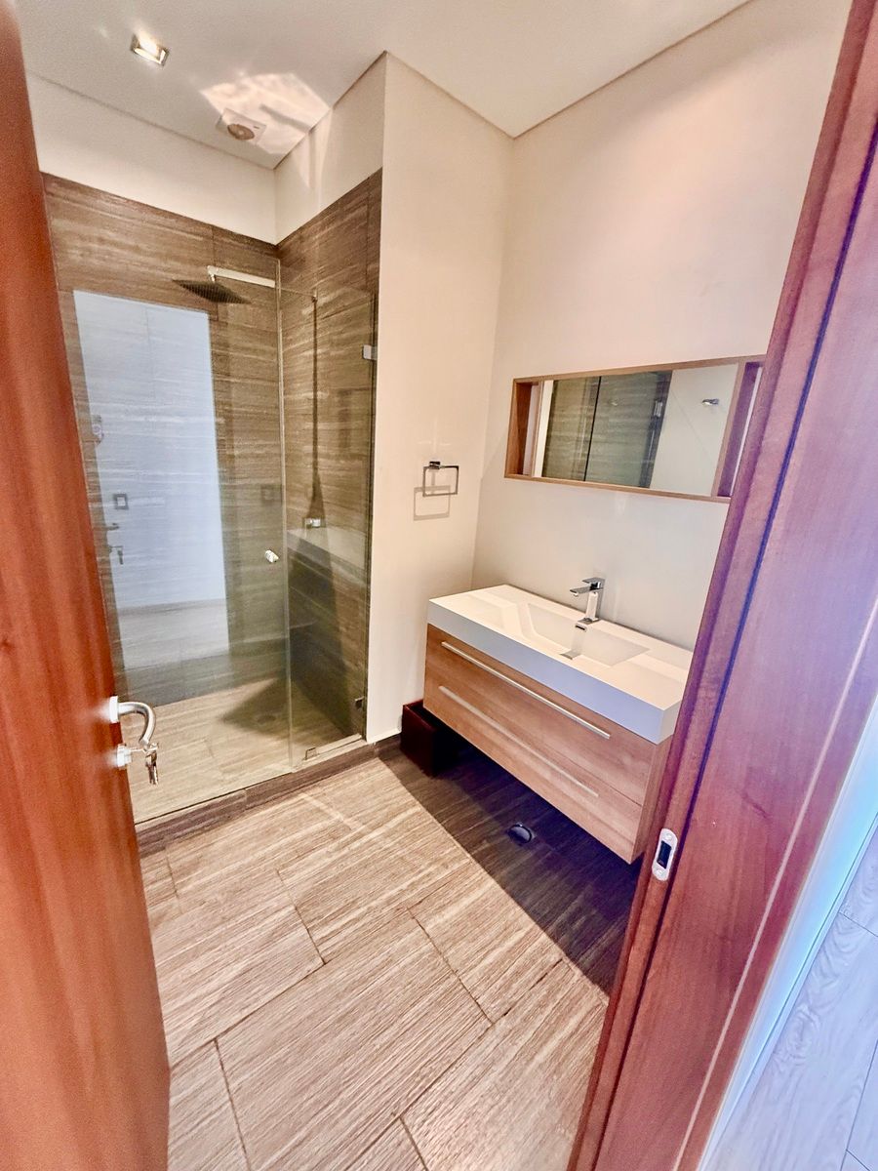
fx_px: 473
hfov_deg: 85.7
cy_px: 586
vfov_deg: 102.1
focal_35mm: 14
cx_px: 439
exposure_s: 1/60
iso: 500
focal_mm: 2.22
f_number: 2.2
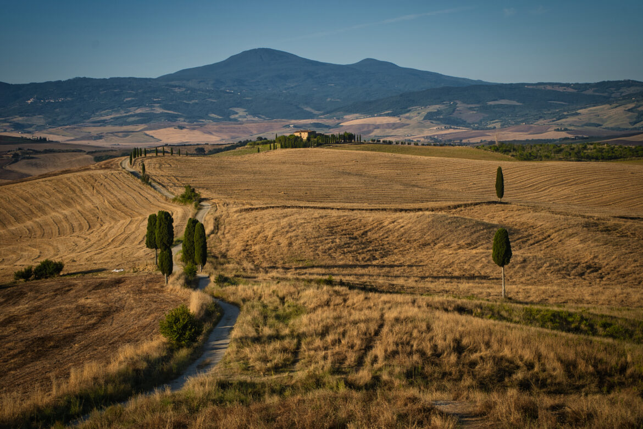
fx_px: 1250
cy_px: 214
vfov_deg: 19.5
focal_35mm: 70
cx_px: 322
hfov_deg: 28.8
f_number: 5.6
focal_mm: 70
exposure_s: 1/1600
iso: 250
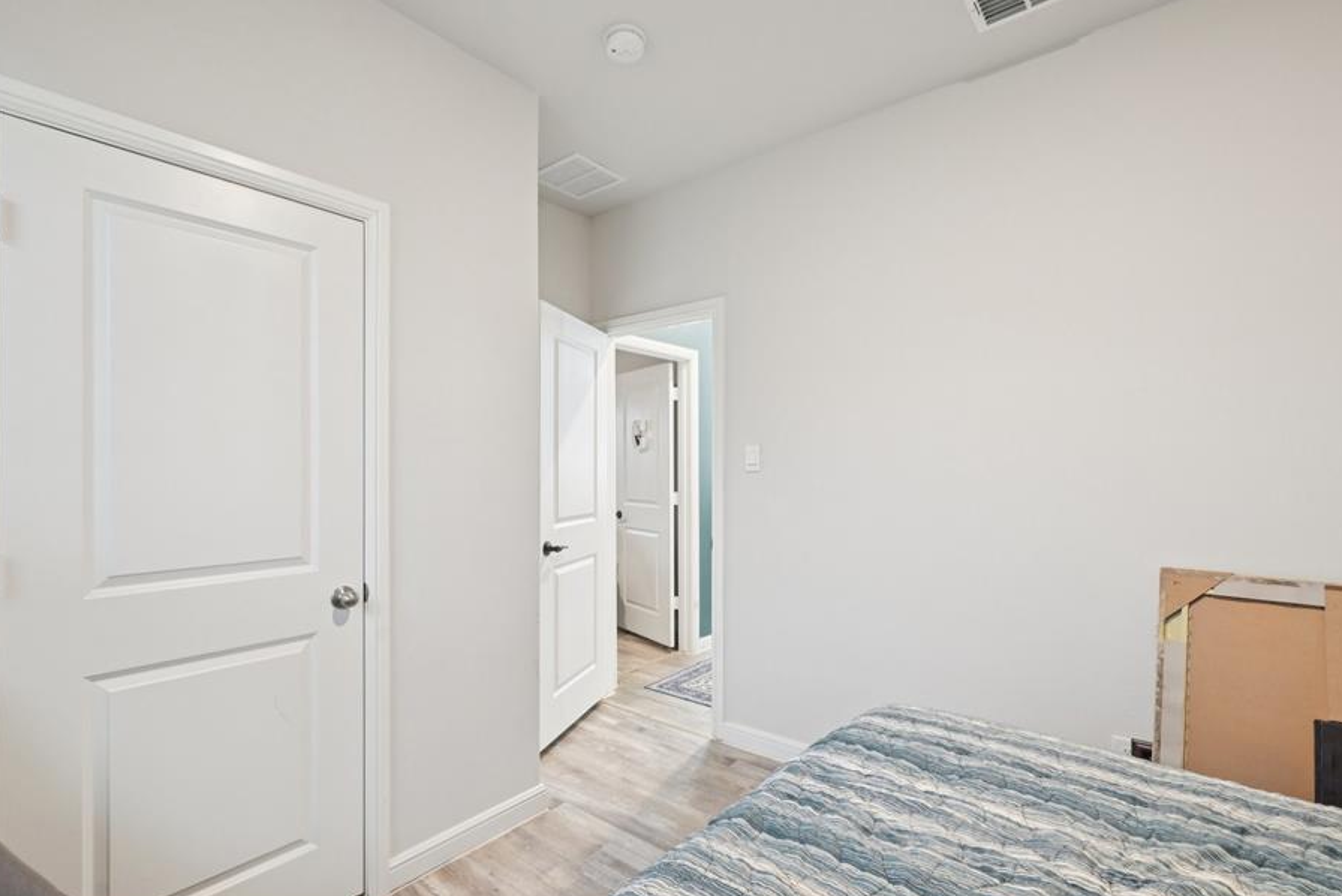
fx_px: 618
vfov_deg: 71.8
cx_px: 656
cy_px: 464
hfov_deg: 94.7
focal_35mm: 17
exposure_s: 1/8
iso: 400
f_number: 8
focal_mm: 14.5
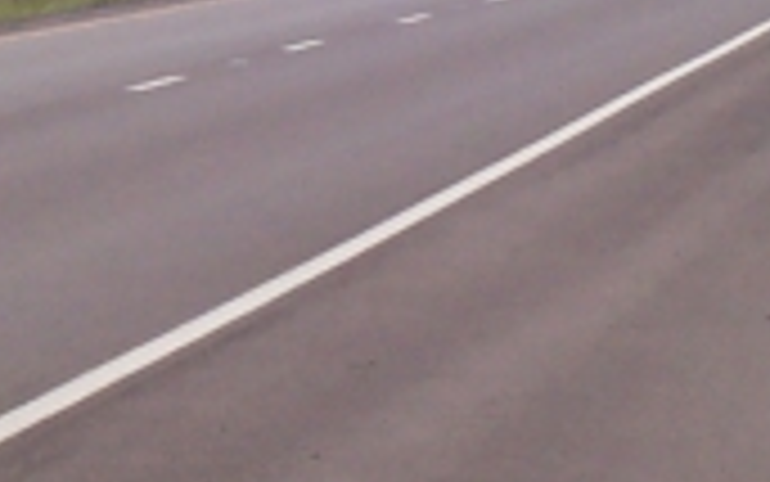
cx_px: 351
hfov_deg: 3.9
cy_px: -70
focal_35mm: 532
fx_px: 11168
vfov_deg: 2.5
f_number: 9.5
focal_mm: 16.8
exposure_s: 1/350
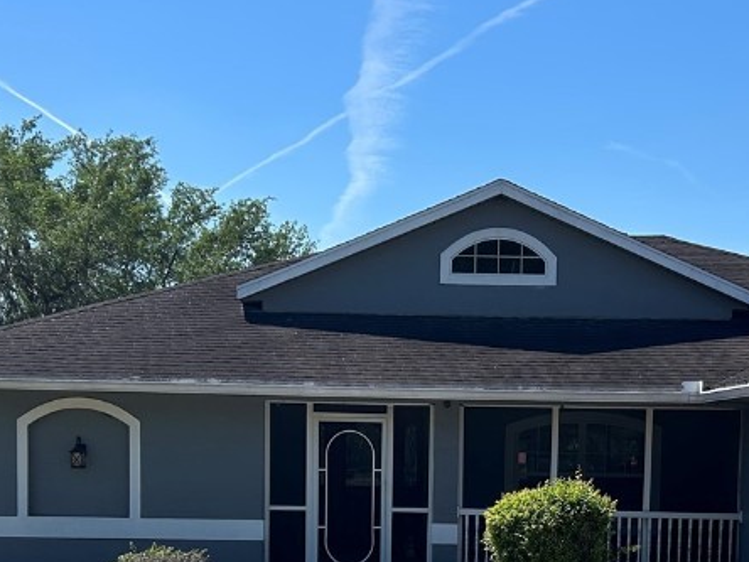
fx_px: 1298
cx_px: 449
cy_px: 518
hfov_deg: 32.1
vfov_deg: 23.7
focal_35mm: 60
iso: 50
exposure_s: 1/3704
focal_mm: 5.7
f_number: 1.5
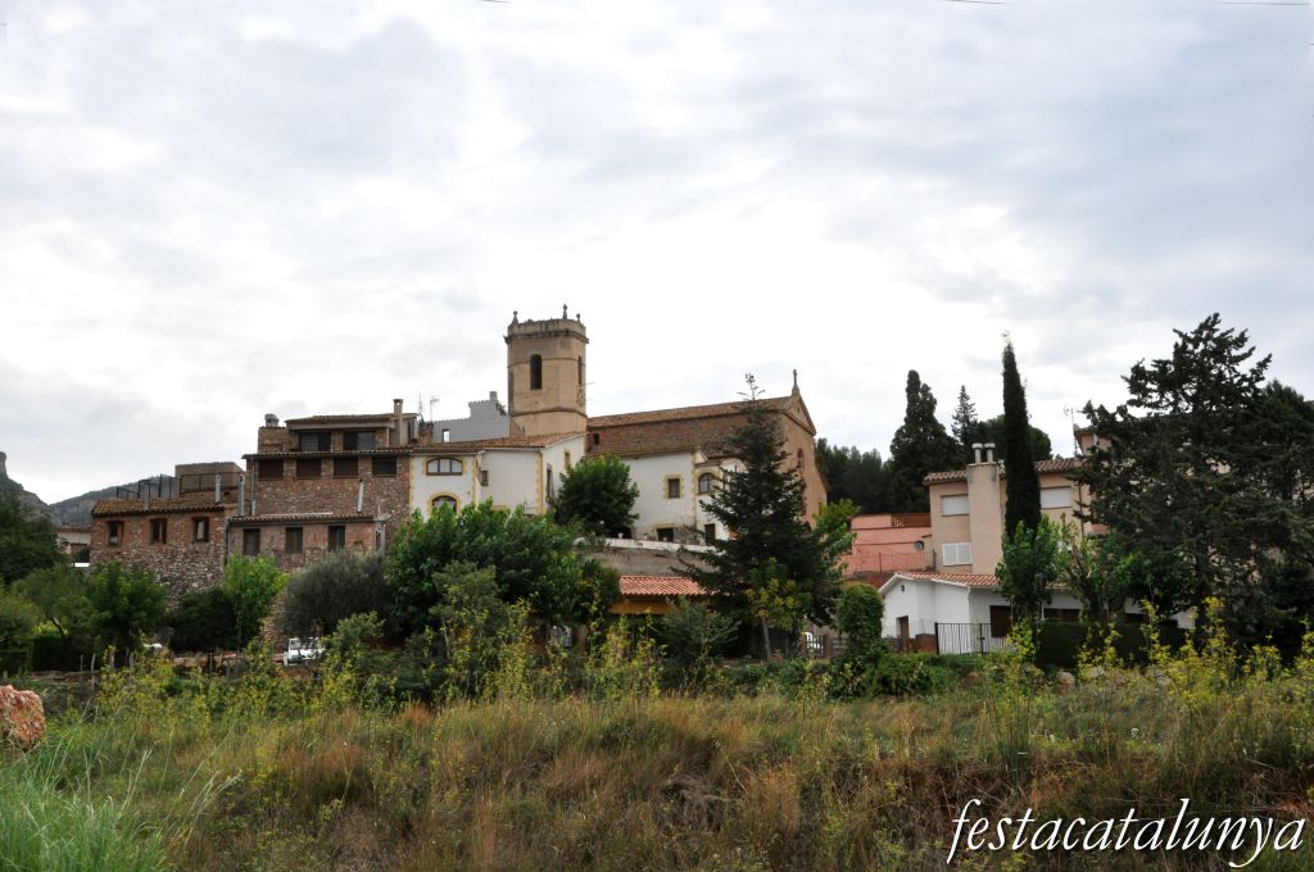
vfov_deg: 32.9
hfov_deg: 48.0
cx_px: 657
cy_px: 436
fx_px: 1476
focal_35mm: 40
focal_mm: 27
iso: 1000
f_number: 16
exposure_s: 1/250
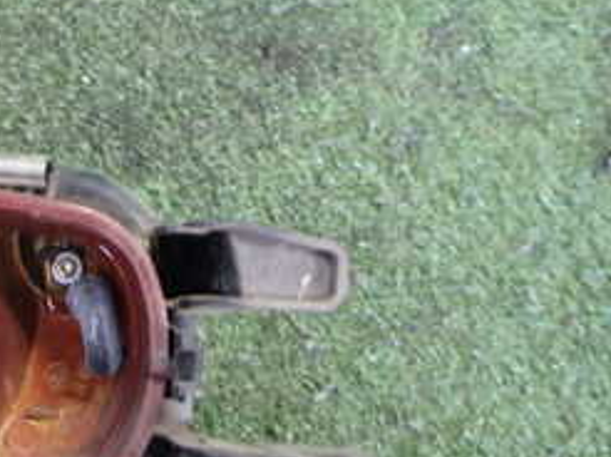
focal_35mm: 61
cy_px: 328
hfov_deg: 28.6
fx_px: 1076
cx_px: -70
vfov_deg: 23.8
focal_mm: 4.5
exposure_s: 1/30
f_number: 2
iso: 500
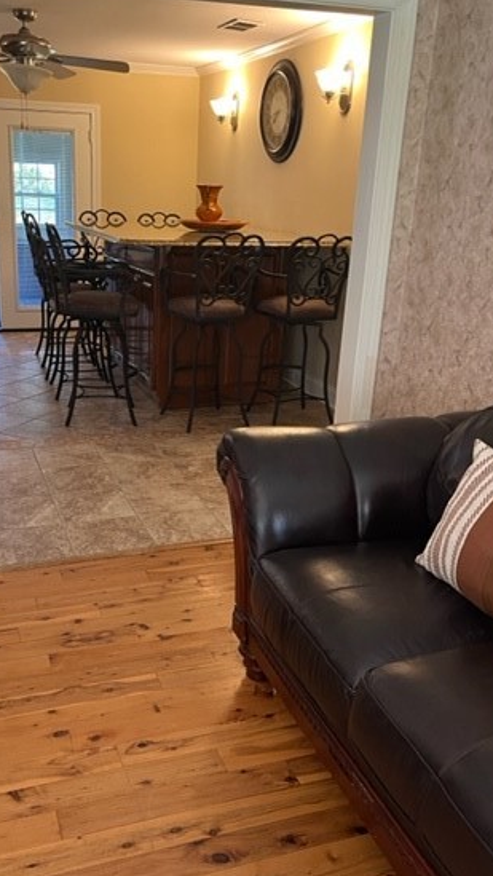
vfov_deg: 59.5
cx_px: 185
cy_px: 420
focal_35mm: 33
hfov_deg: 35.5
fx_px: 767
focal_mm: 5.1
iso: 250
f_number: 1.6
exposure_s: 1/60
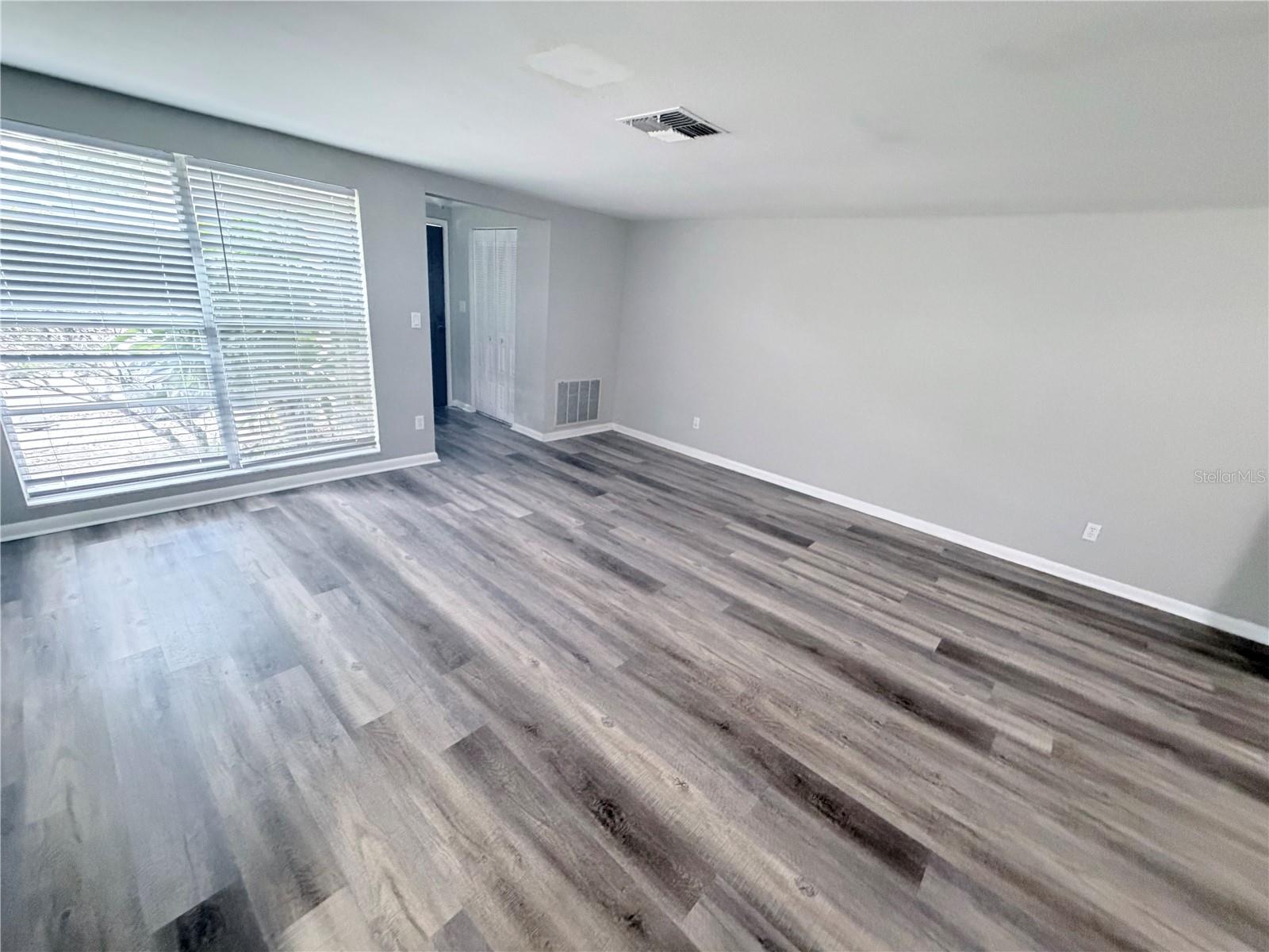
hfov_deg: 102.1
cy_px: 476
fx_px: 513
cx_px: 634
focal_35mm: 14
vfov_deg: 85.7
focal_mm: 2.22
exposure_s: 1/60
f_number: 2.2
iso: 640
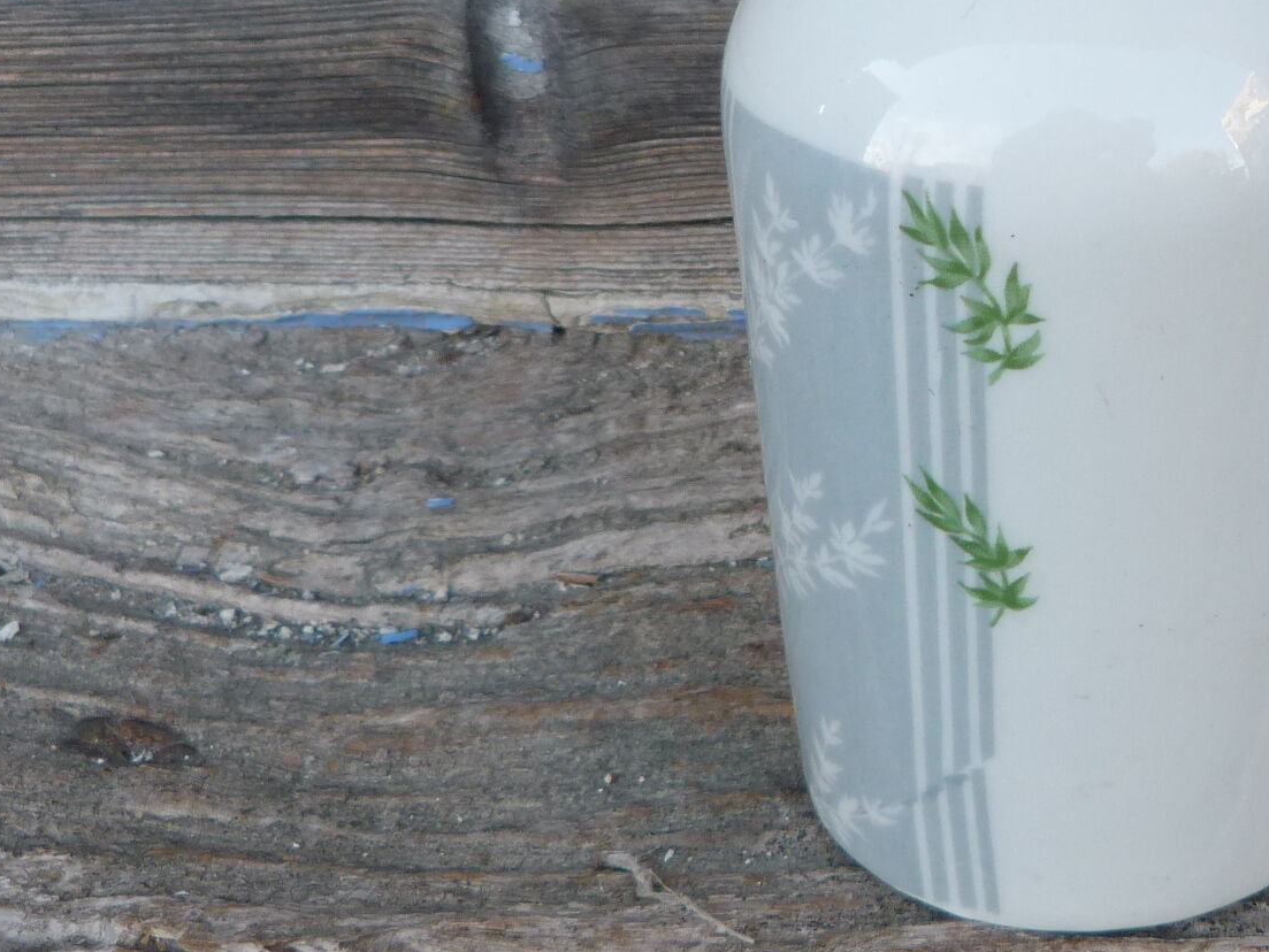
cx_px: 1203
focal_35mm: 58
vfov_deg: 24.9
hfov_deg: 31.3
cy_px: 223
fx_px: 2127
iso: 80
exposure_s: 1/80
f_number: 2.8
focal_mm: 4.5
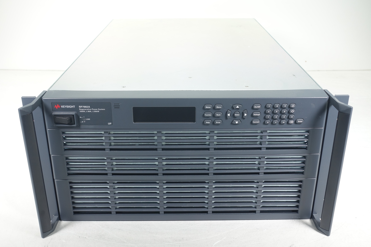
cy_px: 124
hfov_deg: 49.6
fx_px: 402
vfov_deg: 34.2
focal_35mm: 39
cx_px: 186
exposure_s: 1/80
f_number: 4
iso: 125
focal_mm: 14.3
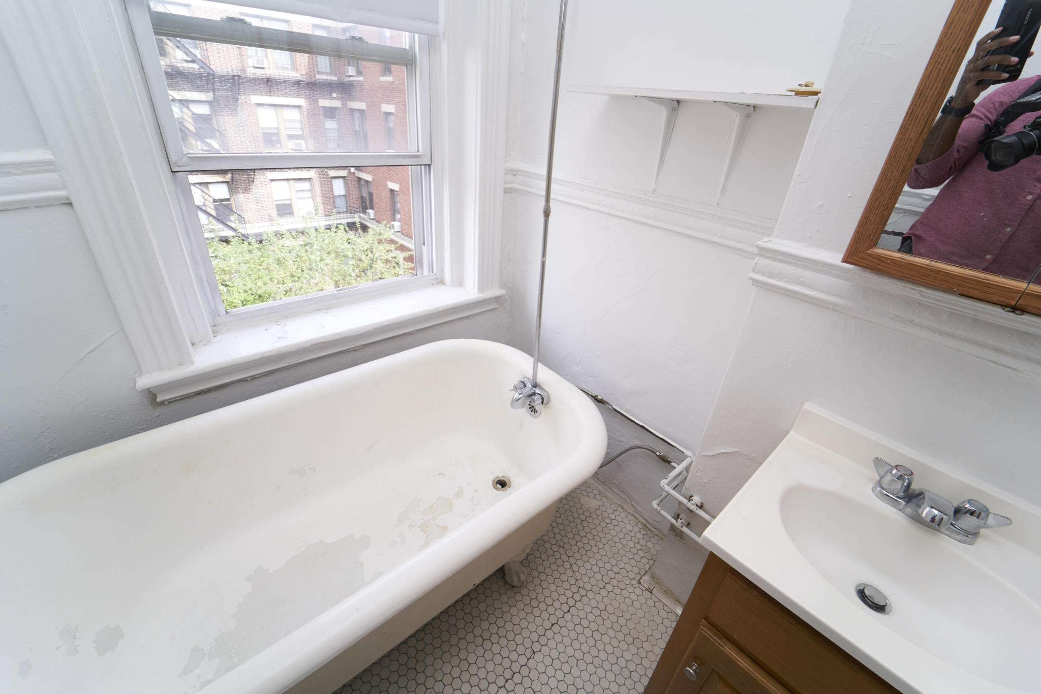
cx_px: 520
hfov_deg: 104.2
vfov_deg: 81.2
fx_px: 405
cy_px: 347
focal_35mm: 14
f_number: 11
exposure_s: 1/20
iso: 250
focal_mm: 14
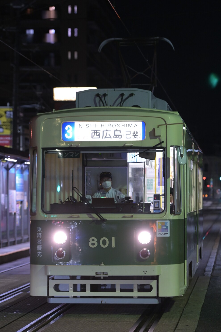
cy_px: 166
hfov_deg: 12.4
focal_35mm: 110
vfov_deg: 18.6
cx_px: 110
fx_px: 1014
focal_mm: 110
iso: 2000
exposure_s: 1/80
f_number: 2.8
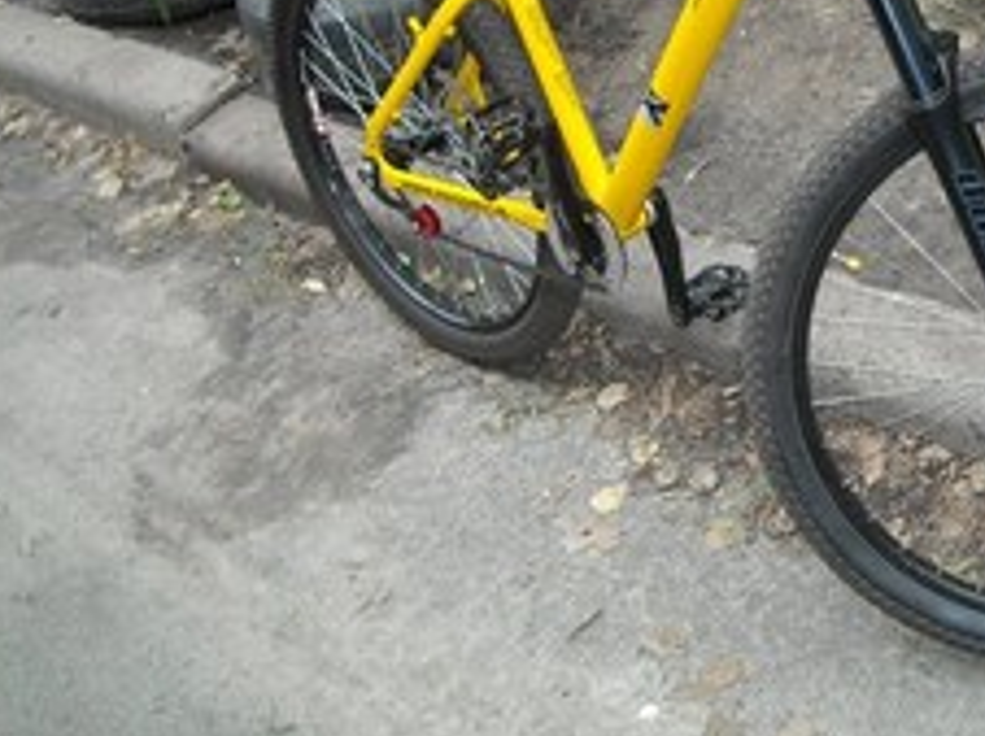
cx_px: 811
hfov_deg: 30.4
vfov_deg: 23.1
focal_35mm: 62
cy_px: 96
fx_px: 1762
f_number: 2.8
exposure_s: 1/60
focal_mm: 5.7
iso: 100
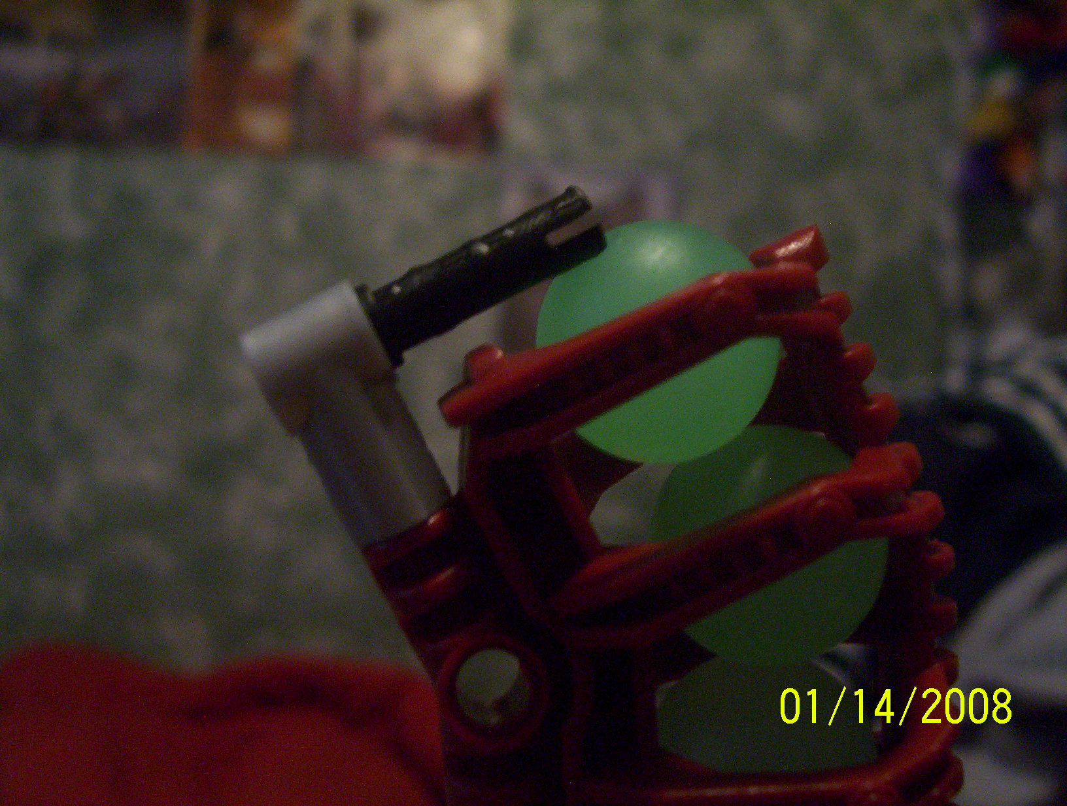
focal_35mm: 43
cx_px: 534
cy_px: 403
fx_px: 1329
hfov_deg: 43.8
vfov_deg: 33.7
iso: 200
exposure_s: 1/8
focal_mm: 5.77
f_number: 2.73
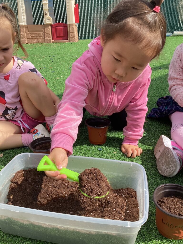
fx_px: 219
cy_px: 122
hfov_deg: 45.4
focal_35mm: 31
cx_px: 92
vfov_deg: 58.4
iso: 25
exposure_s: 1/652
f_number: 2.4
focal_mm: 3.3
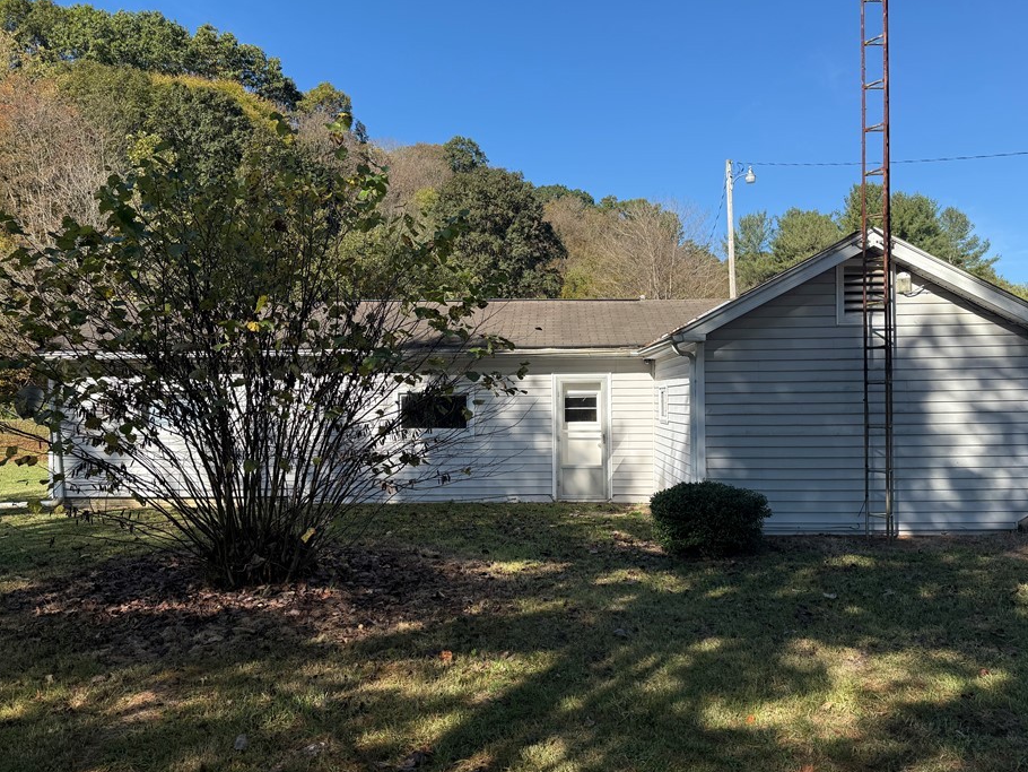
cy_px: 394
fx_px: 802
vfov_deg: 51.4
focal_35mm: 27
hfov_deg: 65.3
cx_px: 524
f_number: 1.78
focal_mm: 6.76
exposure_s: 1/2907
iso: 100
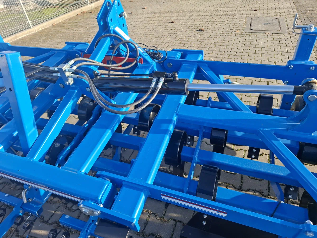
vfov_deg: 58.9
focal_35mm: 23
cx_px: 158
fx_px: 211
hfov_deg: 73.9
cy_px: 119
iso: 50
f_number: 1.8
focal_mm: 5.54
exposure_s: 1/614
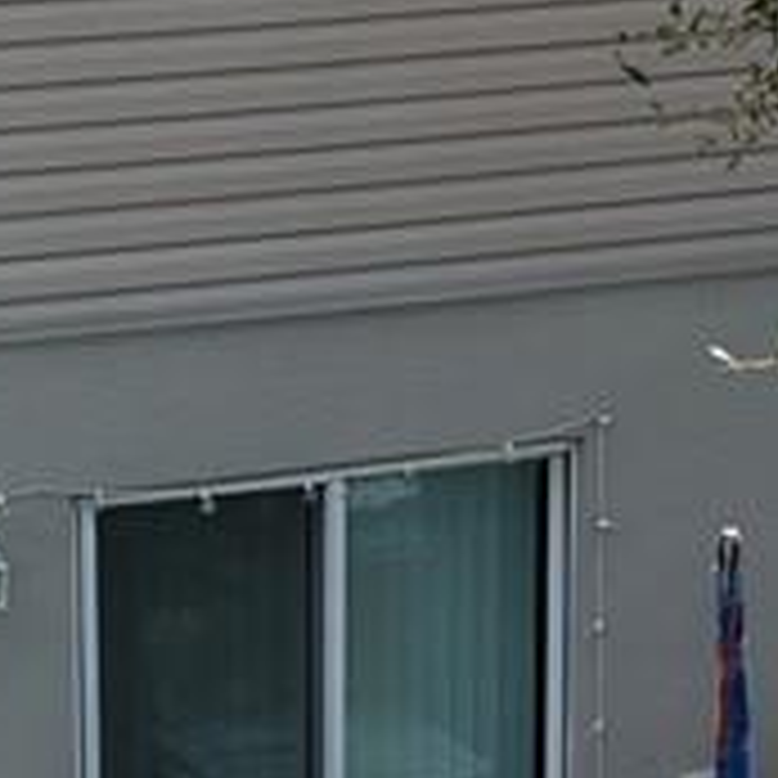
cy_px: 535
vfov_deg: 8.9
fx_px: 4984
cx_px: 441
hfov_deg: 8.9
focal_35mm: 196
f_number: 1.8
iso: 100
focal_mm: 8.67
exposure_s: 1/1000
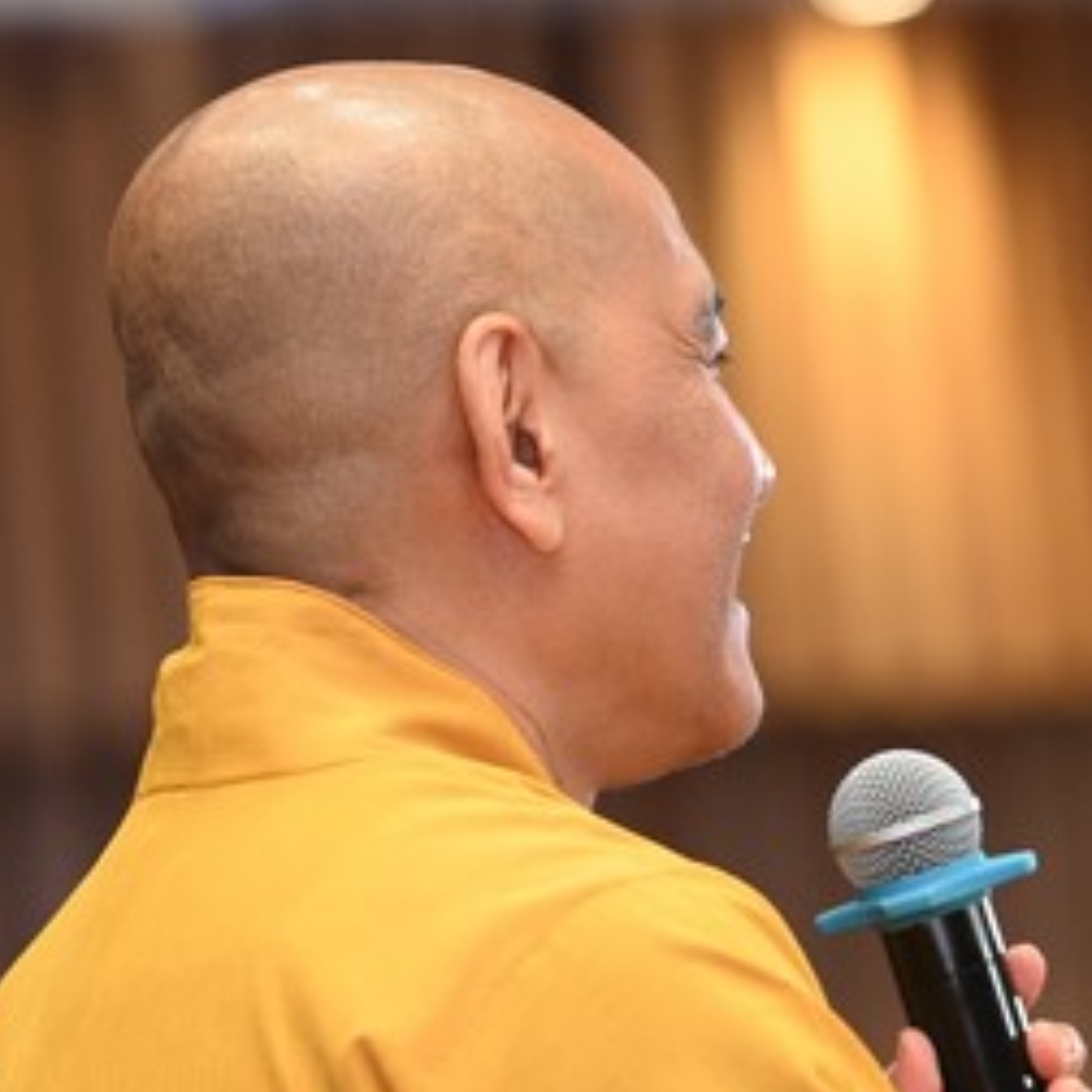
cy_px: 854
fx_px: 13277
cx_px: 1079
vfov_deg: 4.7
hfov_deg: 4.7
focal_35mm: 372
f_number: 3.5
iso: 2000
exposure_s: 1/160
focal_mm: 170
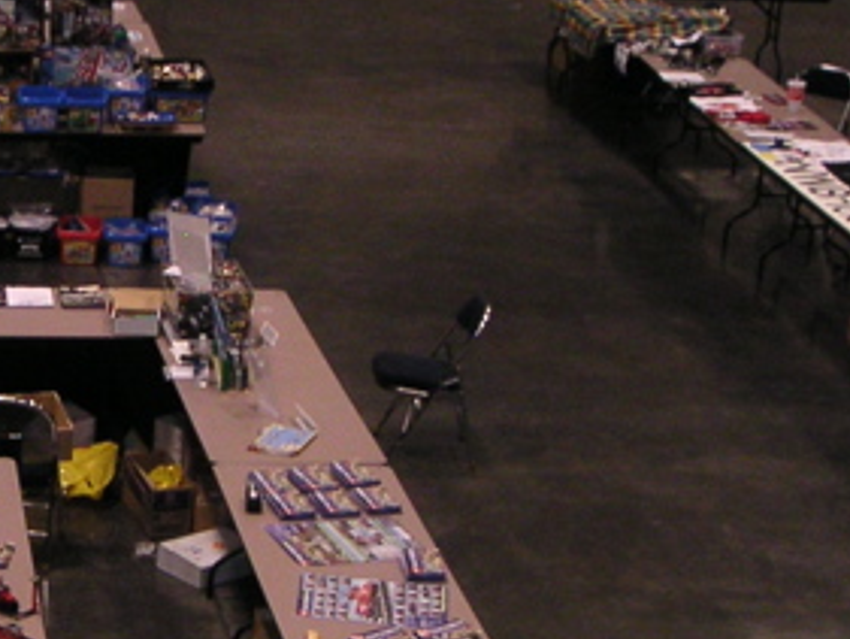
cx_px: -194
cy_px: 448
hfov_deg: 17.3
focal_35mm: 108
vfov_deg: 13.7
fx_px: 2653
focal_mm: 6
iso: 160
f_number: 2.8
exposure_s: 1/45
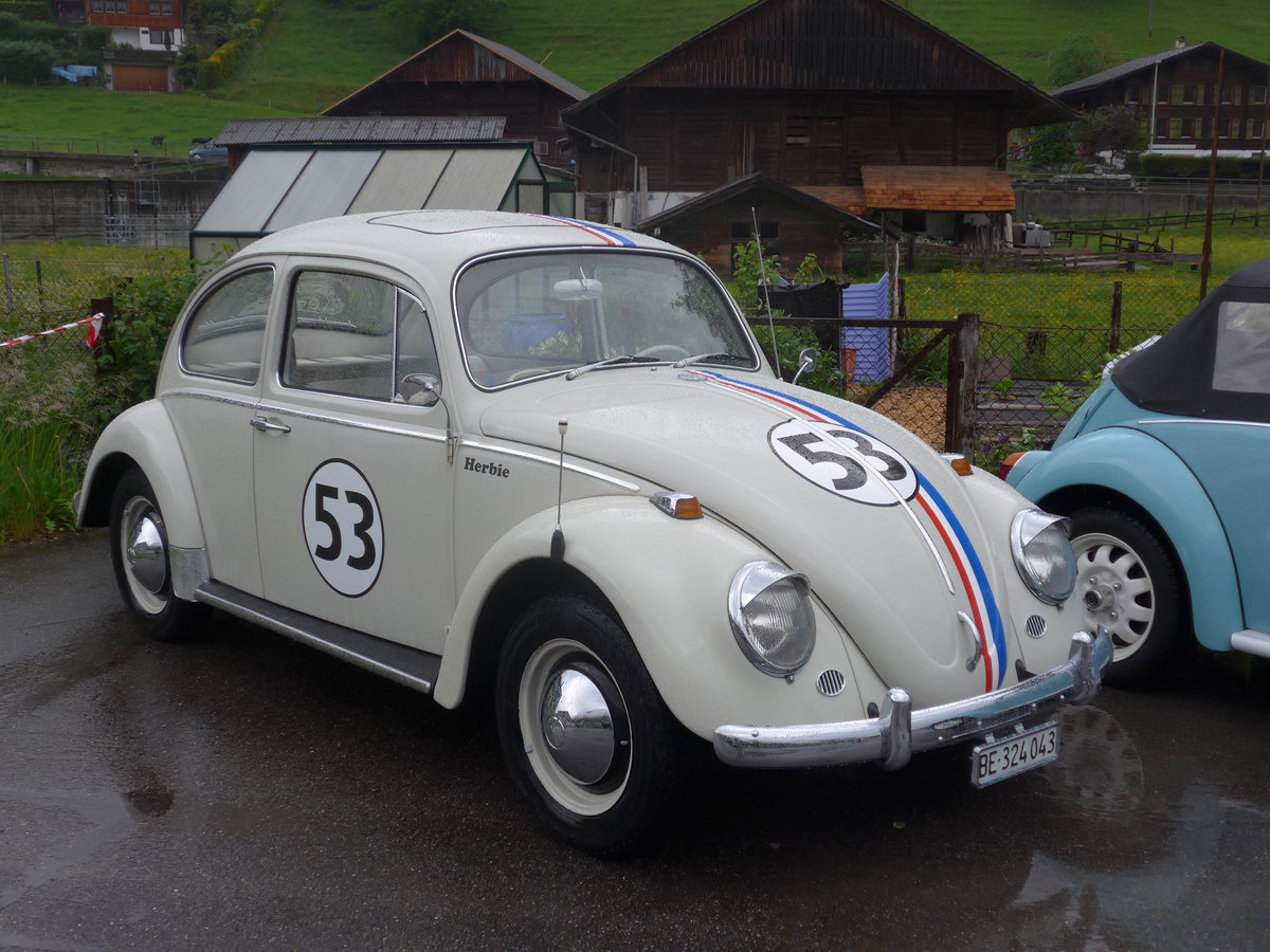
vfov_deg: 32.9
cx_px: 635
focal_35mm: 44
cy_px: 476
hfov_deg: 42.9
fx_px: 1614
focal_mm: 9
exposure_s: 1/320
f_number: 2.8
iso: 80
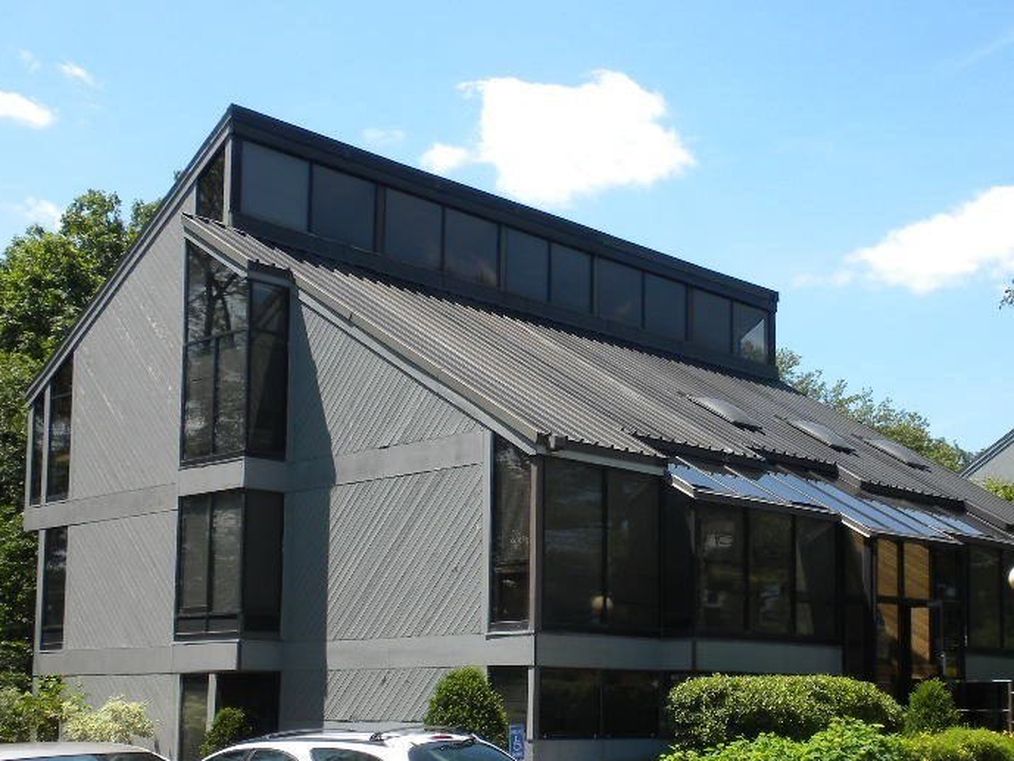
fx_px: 1611
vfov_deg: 26.3
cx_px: 637
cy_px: 553
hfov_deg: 34.7
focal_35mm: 55
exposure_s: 1/74.2
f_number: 10
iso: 64
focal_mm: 6.6
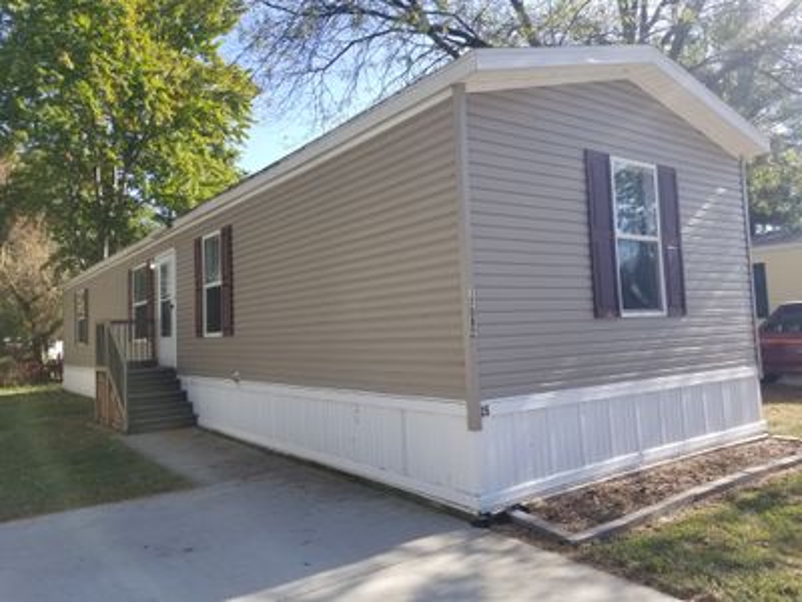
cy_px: 301
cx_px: 401
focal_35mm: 26
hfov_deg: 67.3
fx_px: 602
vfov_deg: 53.1
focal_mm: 4.25
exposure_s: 1/842
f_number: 1.7
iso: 50
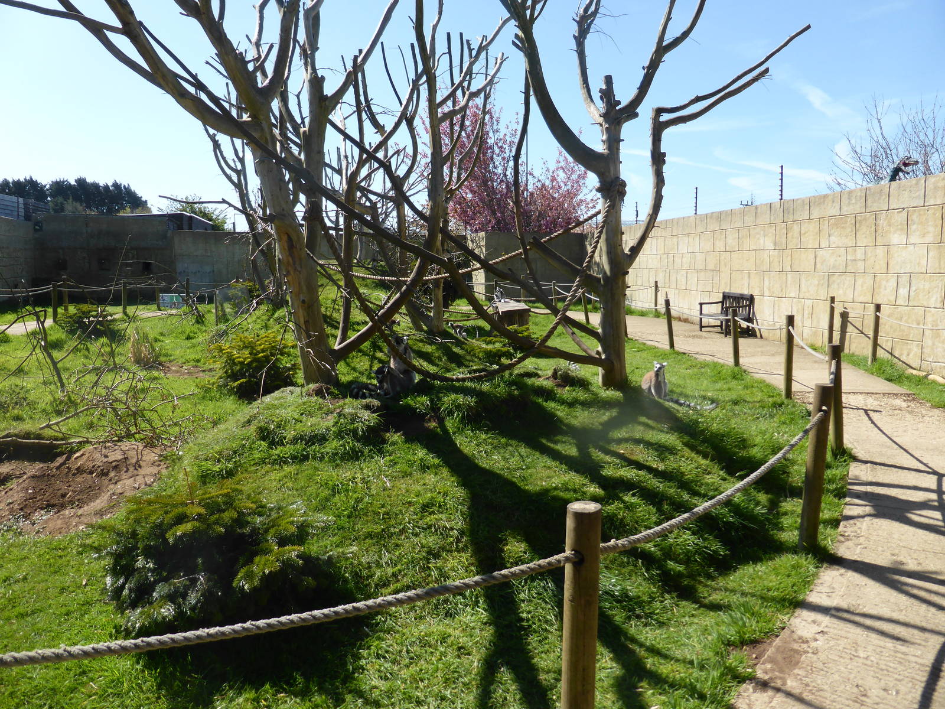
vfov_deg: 54.9
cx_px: 472
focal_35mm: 25
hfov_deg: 69.4
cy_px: 354
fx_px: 682
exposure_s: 1/640
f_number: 3.3
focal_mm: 4.3
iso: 100
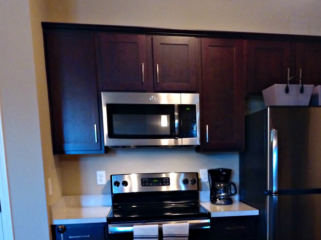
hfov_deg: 45.7
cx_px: 225
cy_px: 222
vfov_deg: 33.8
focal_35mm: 40
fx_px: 371
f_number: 2.8
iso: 774
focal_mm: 3.61
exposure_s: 1/12.5
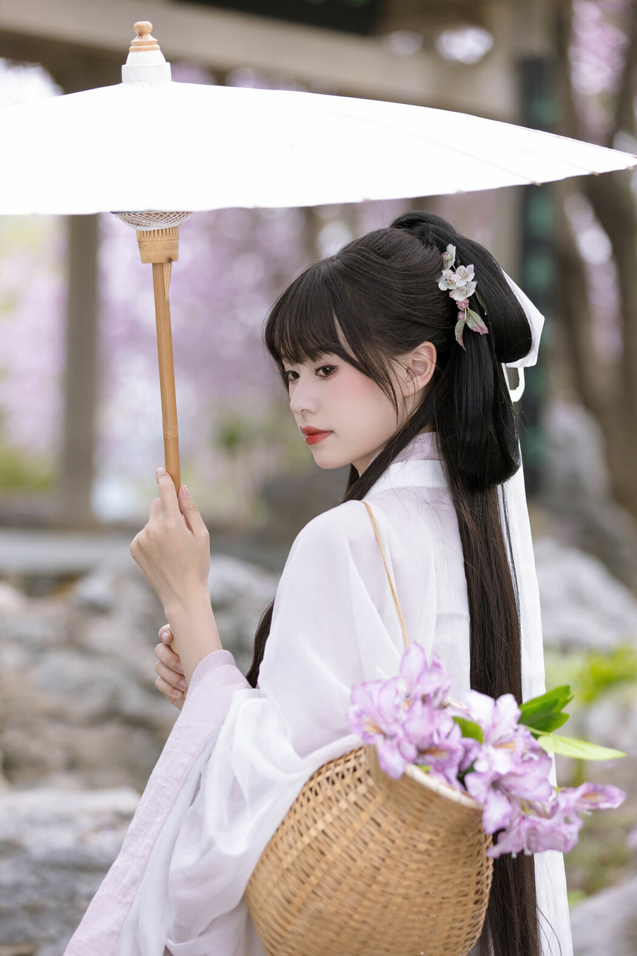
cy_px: 478
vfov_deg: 20.0
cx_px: 318
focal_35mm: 102
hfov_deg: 13.4
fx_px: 2707
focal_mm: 102
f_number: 2.8
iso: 320
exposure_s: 1/800
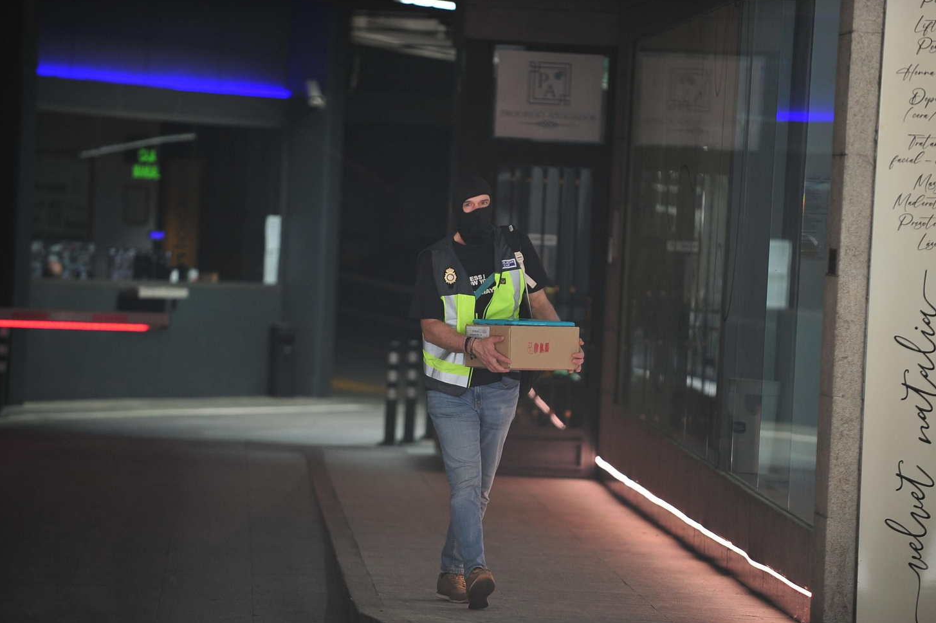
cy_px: 324
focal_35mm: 220
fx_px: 5716
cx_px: 508
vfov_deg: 6.2
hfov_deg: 9.4
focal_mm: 200
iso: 500
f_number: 2.8
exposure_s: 1/320
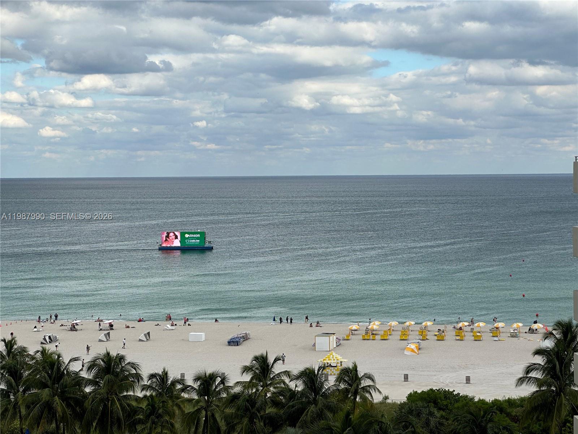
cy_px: 217
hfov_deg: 25.3
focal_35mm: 77
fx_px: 1286
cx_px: 289
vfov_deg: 19.1
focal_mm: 9
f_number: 2.8
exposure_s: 1/589
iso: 32
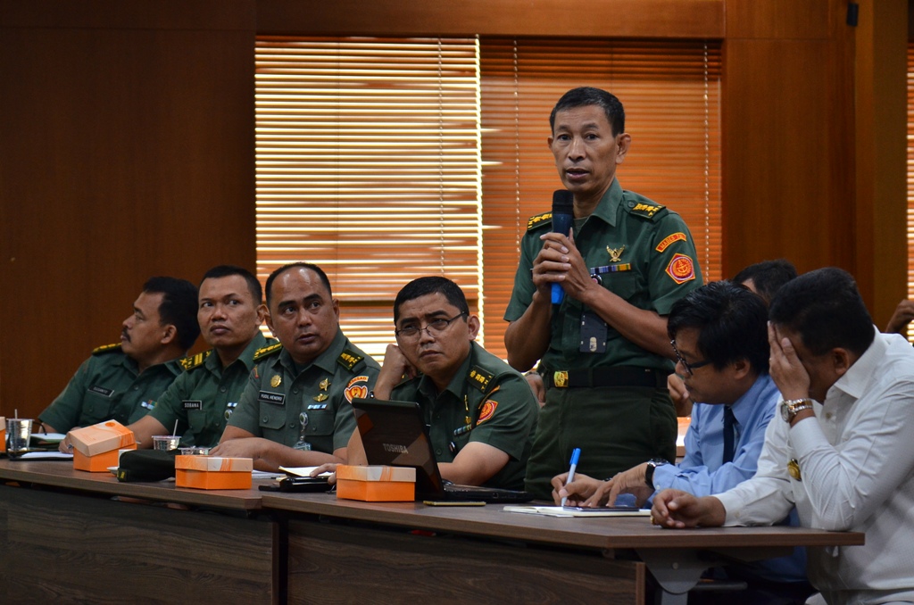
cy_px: 302
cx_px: 457
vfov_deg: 7.6
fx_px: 4560
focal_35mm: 180
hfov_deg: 11.4
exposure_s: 1/100
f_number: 5
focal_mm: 120
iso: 800
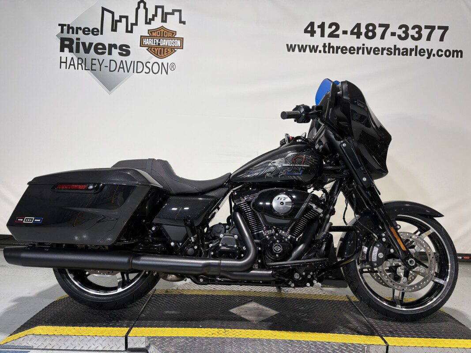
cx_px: 236
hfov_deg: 67.3
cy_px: 176
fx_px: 354
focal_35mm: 26
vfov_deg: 53.1
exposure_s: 1/120
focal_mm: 5.96
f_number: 1.6
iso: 40
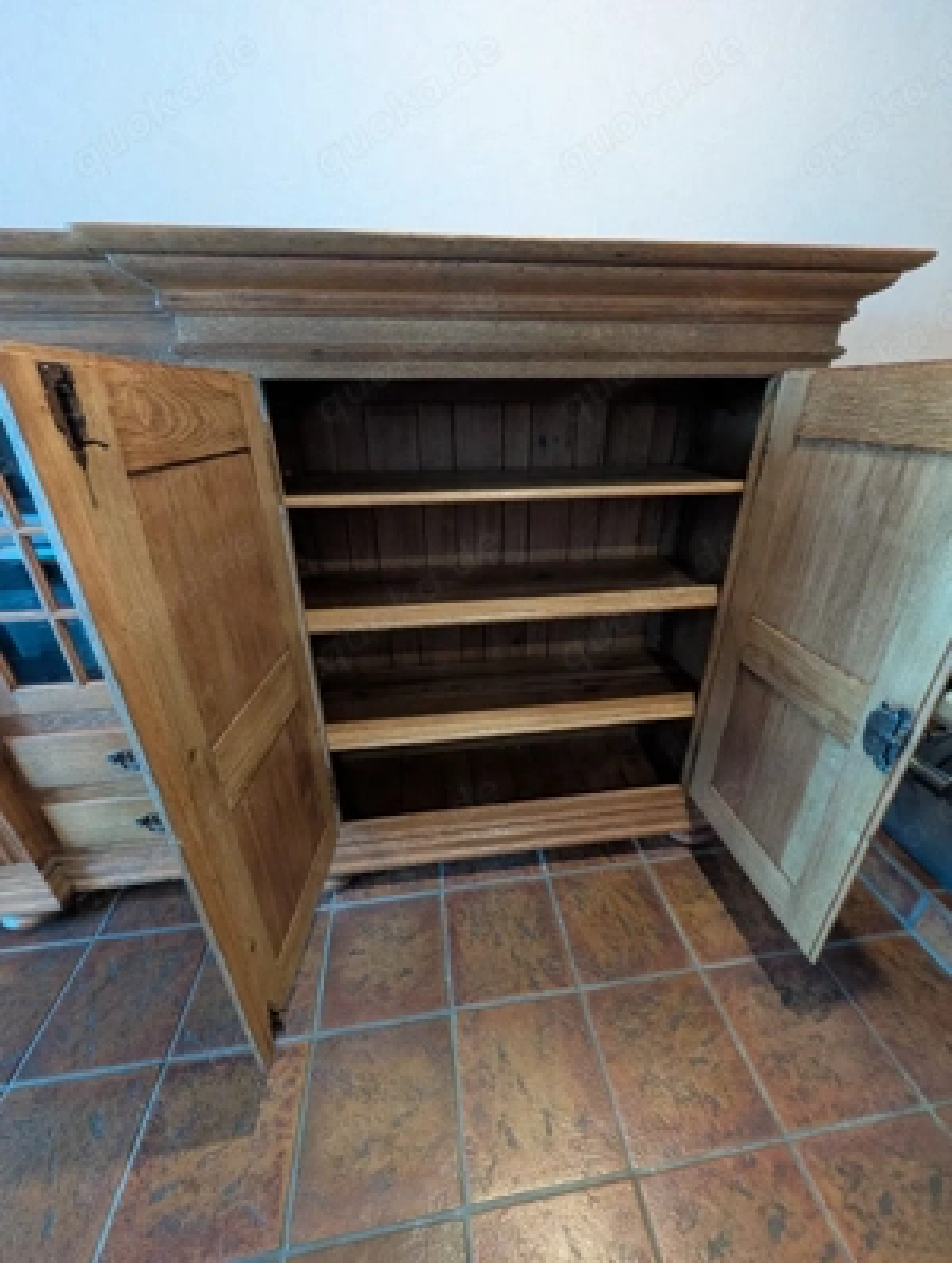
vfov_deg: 110.4
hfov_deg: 94.7
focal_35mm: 12
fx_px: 439
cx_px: 476
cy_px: 632
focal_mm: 2.02
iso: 484
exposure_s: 1/25
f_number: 1.7
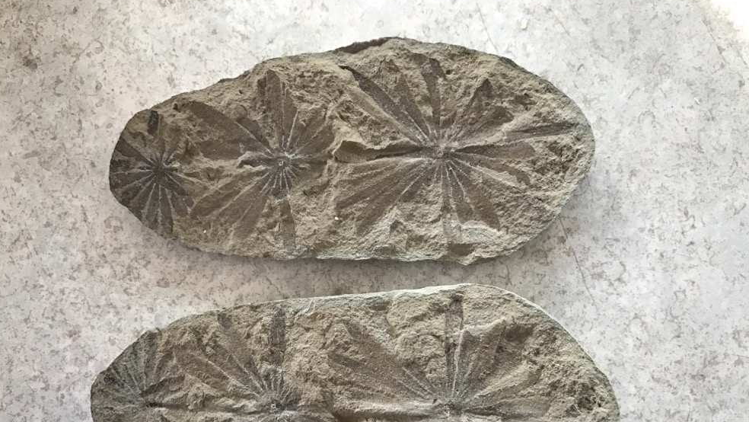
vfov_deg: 37.5
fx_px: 616
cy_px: 275
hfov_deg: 62.6
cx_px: 374
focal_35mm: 31
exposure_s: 1/30
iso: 32
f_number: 1.8
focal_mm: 3.99
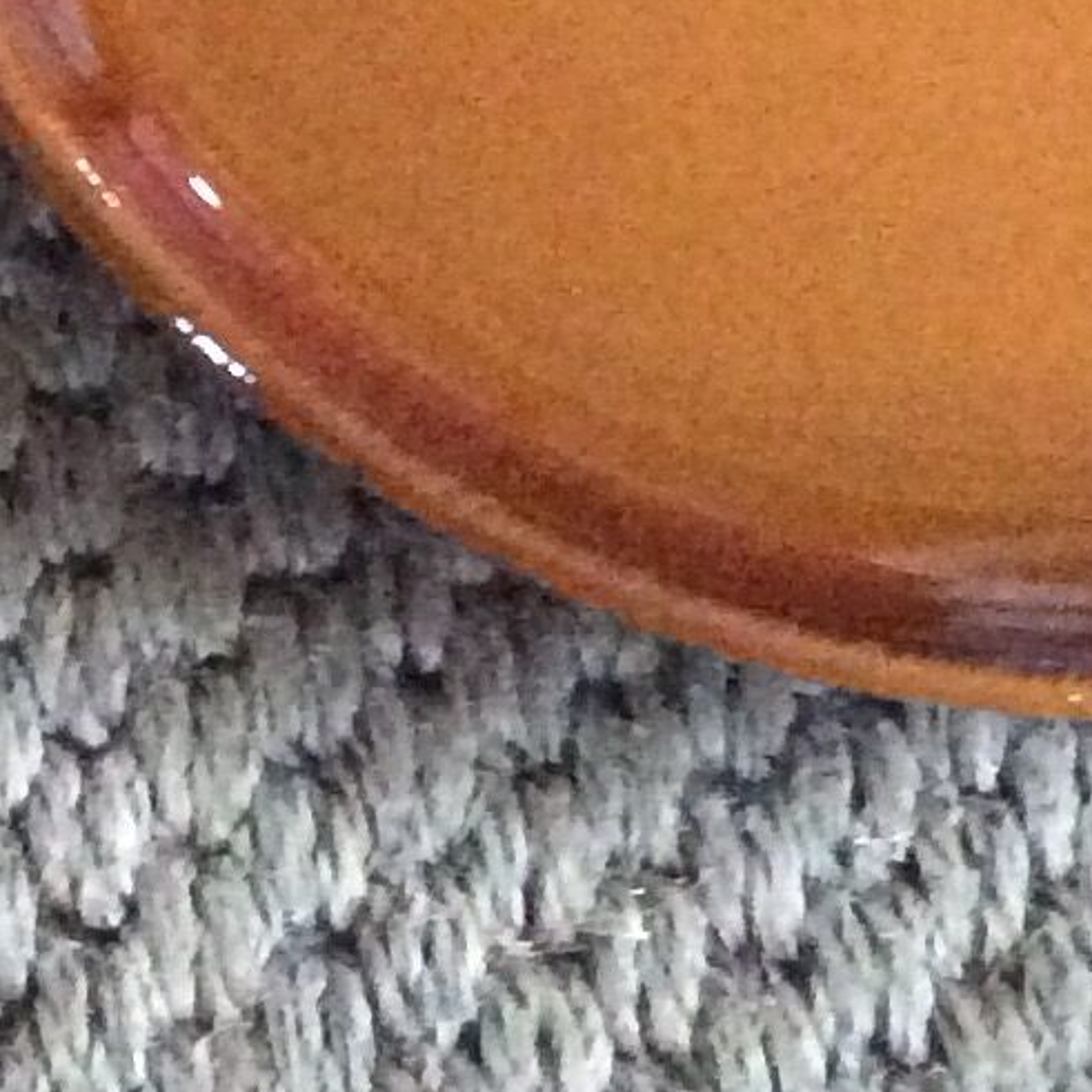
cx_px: -498
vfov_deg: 11.5
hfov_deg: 11.3
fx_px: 5318
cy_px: -185
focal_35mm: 149
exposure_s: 1/17
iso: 640
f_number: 2.4
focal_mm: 3.3
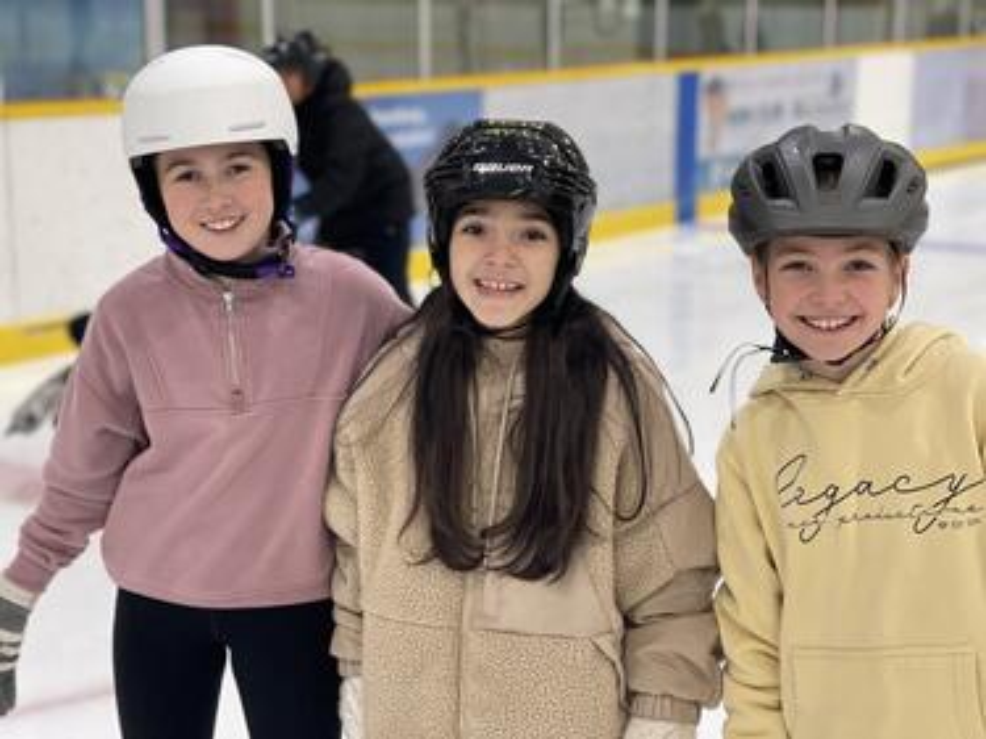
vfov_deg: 22.9
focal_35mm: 64
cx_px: 493
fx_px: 1822
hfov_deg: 30.3
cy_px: 370
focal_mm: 7.5
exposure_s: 1/60
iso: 125
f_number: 2.2
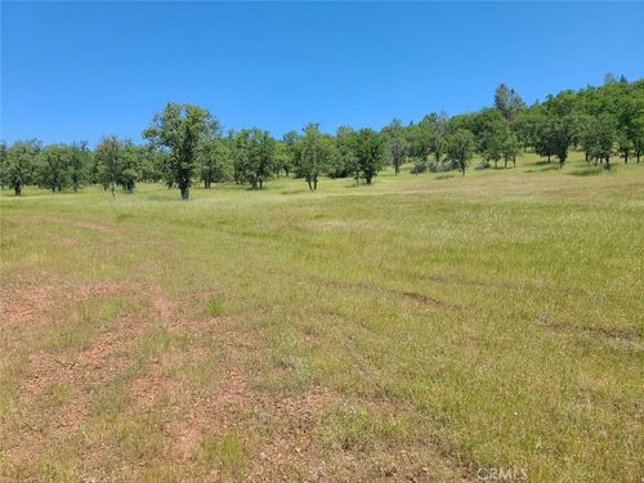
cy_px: 242
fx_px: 484
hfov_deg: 67.3
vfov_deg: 53.1
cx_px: 322
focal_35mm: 26
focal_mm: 5.4
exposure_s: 1/1517
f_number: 1.8
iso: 40
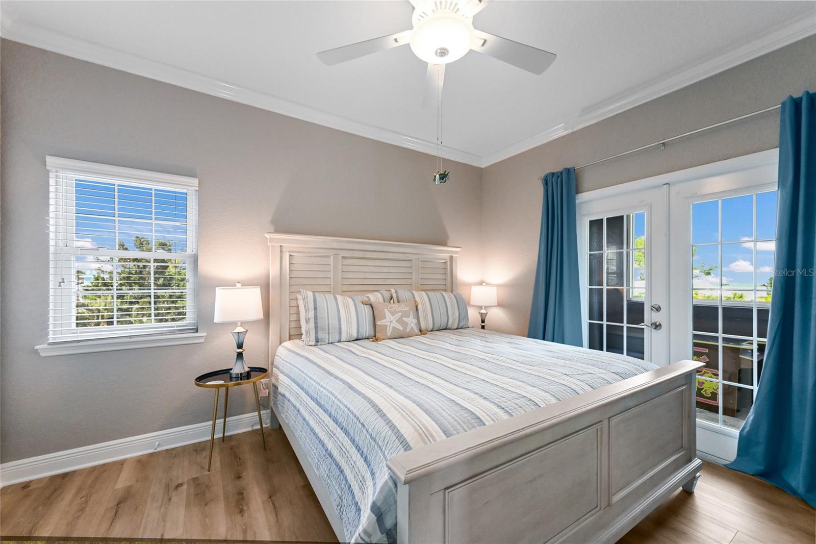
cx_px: 408
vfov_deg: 81.2
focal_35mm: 14
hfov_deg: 104.3
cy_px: 272
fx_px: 317
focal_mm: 14
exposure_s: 1/100
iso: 3200
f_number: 8
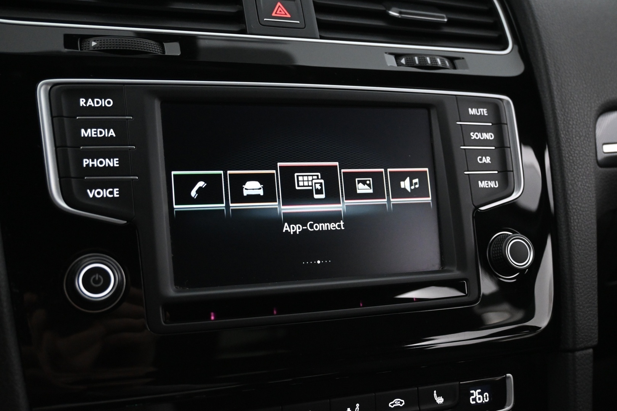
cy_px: 206
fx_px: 643
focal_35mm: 38
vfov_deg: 35.5
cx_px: 308
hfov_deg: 51.3
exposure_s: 1/40
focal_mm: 25
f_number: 4.2
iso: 3200
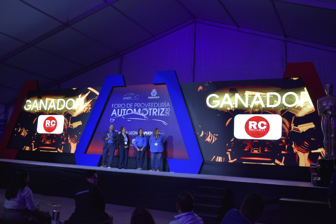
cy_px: 112
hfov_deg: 53.1
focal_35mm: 36
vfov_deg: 36.9
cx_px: 168
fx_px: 336
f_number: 3.8
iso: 800
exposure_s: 1/250
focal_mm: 24
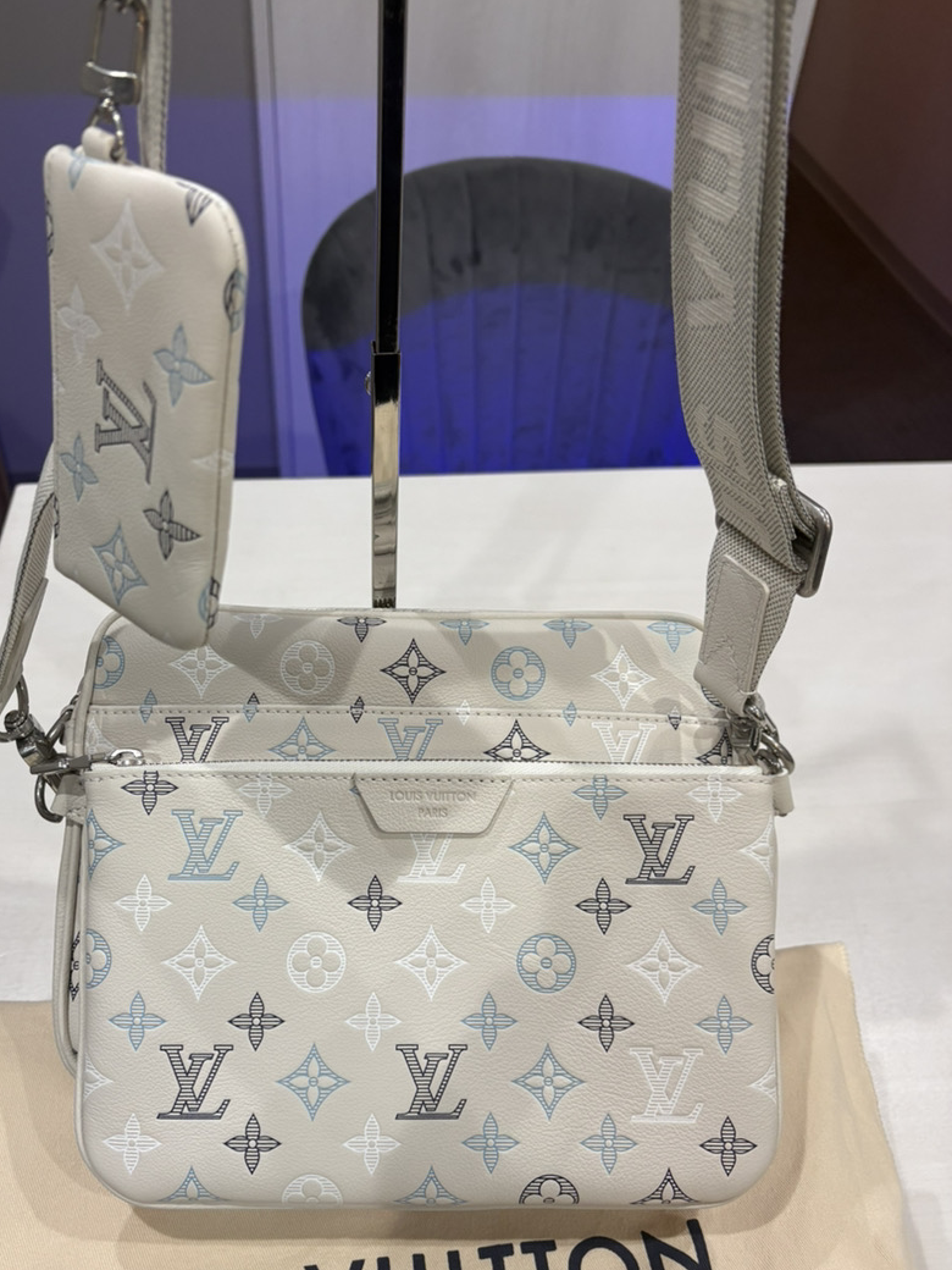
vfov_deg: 59.9
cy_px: 662
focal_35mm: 30
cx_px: 408
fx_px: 1100
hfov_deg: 46.7
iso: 125
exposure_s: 1/100
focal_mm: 5.96
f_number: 1.6
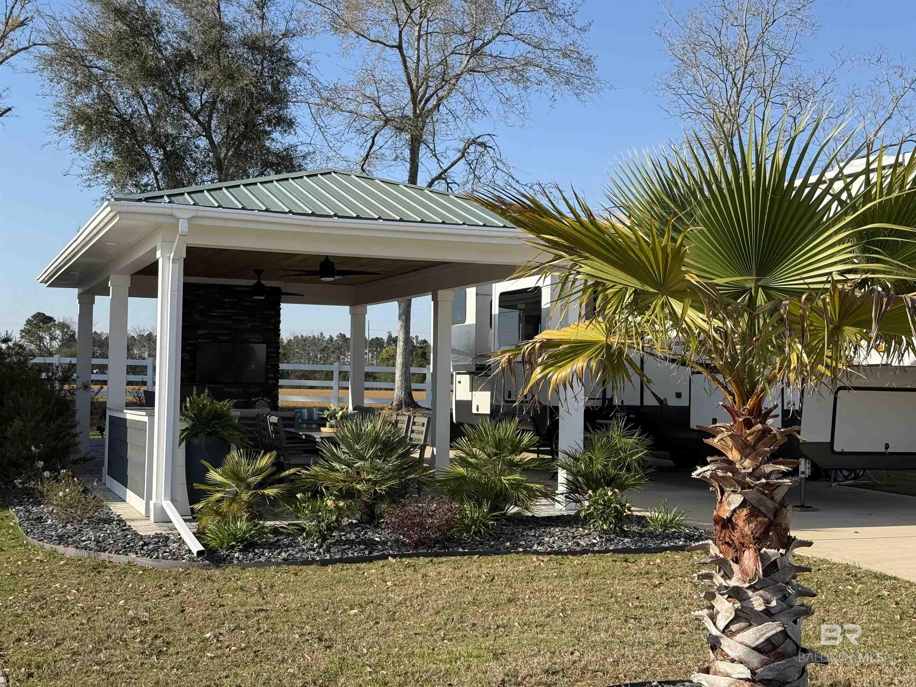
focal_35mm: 48
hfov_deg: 39.7
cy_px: 344
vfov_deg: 30.3
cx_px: 458
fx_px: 1270
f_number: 1.78
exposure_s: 1/4587
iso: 100
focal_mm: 6.76
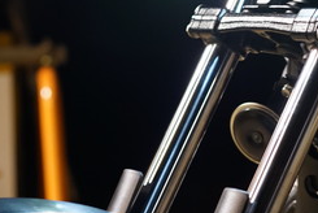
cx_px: 434
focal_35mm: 155
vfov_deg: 8.8
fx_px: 1371
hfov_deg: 12.7
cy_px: -15
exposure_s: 1/15
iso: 1000
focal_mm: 50
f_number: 3.2
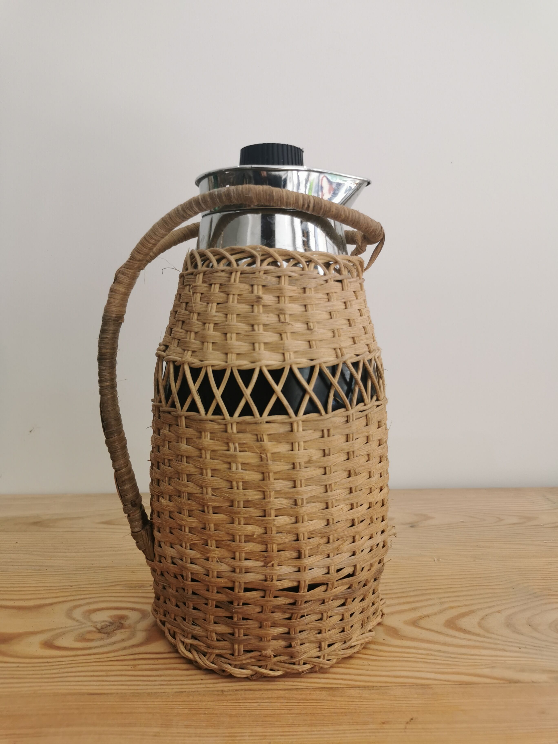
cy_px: 372
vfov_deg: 65.3
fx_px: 580
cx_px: 279
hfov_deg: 51.4
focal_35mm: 27
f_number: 1.8
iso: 50
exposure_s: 1/138
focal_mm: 5.58
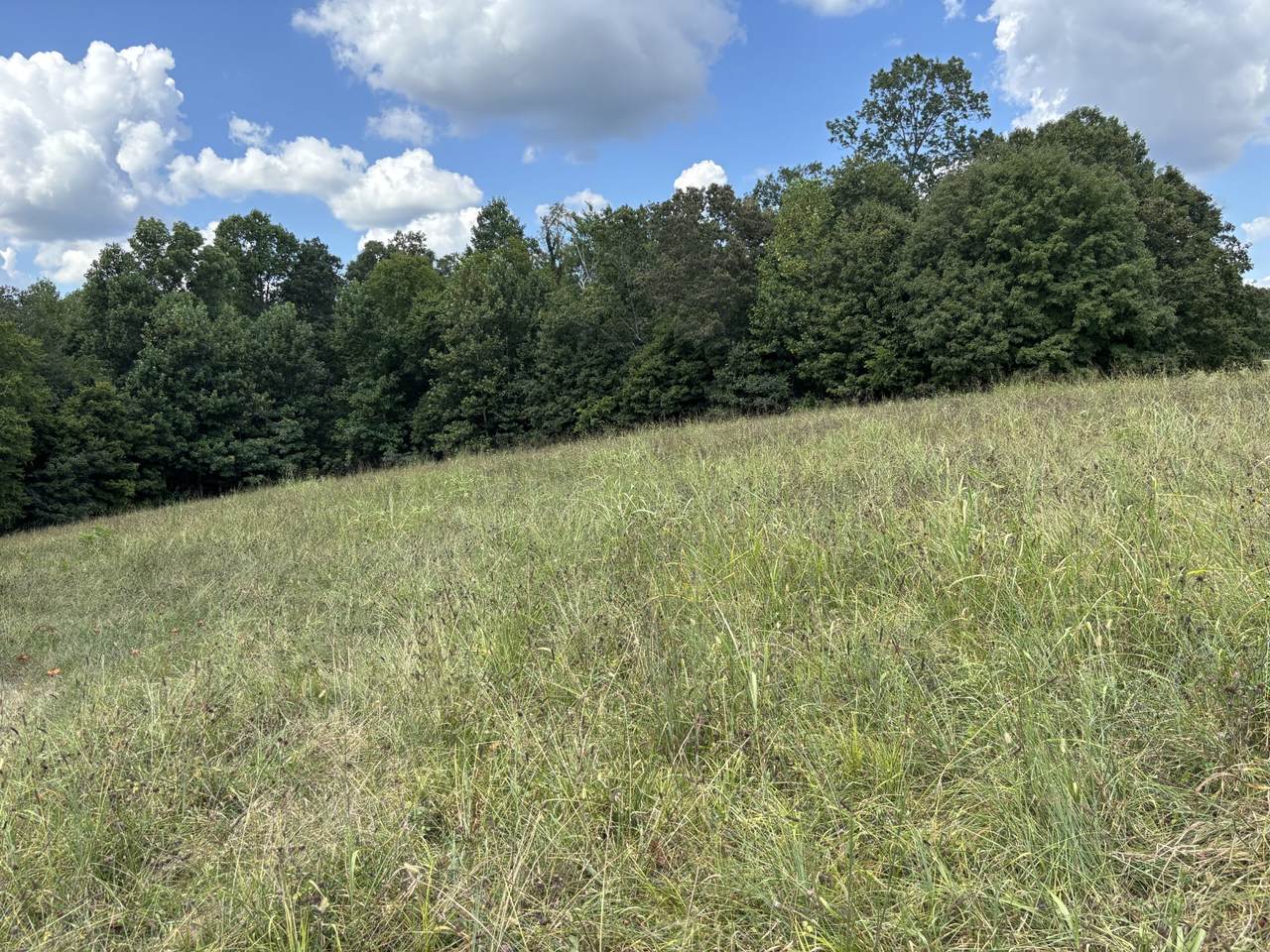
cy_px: 476
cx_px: 635
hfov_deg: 67.3
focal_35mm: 26
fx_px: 954
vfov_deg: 53.1
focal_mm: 5.96
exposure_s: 1/1007
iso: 50
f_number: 1.6
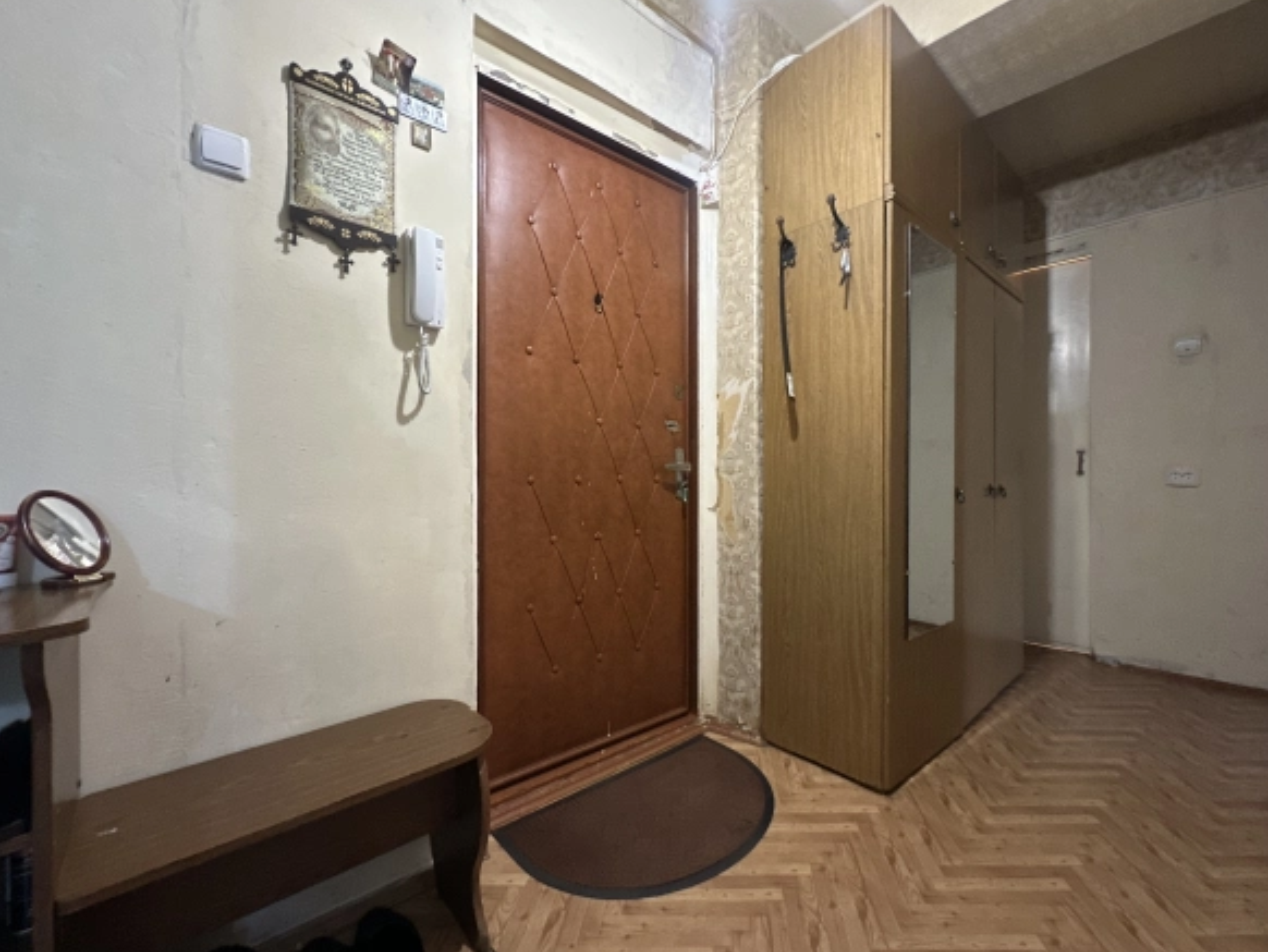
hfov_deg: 98.1
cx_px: 654
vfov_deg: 81.8
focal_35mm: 15
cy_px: 477
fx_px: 550
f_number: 2.2
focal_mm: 2.22
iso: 800
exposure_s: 1/50
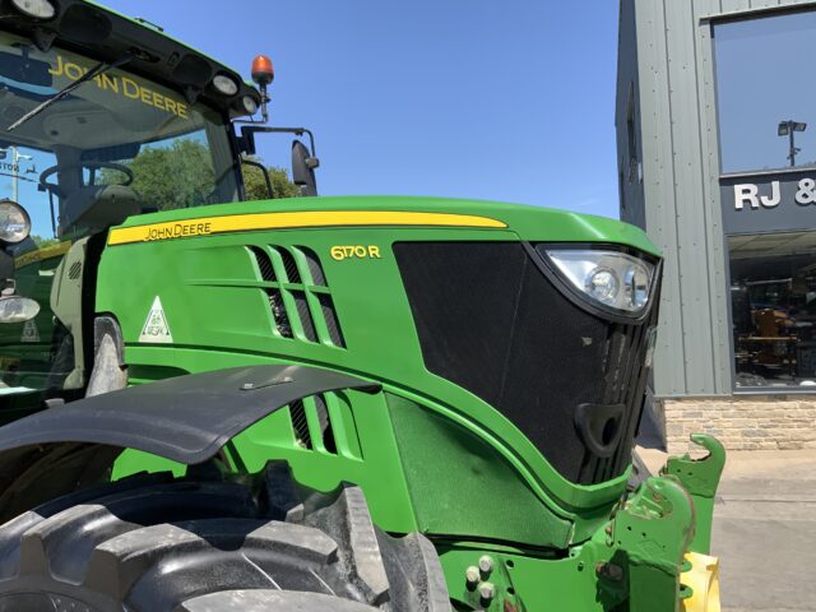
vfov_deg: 48.2
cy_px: 306
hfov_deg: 61.7
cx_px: 408
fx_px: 684
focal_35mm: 29
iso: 16
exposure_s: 1/1250
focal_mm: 3
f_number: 1.8
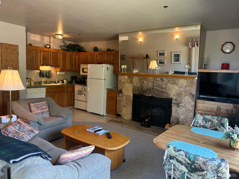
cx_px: 120
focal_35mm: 24
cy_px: 90
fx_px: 166
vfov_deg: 56.8
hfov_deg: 71.6
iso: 125
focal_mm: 6.86
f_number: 1.78
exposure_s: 1/60
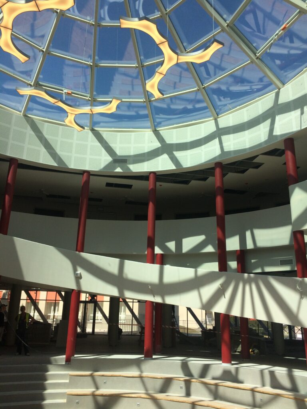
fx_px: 343
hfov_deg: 48.2
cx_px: 154
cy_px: 204
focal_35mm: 29
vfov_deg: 61.7
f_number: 2.2
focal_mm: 4.15
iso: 32
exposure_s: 1/1580
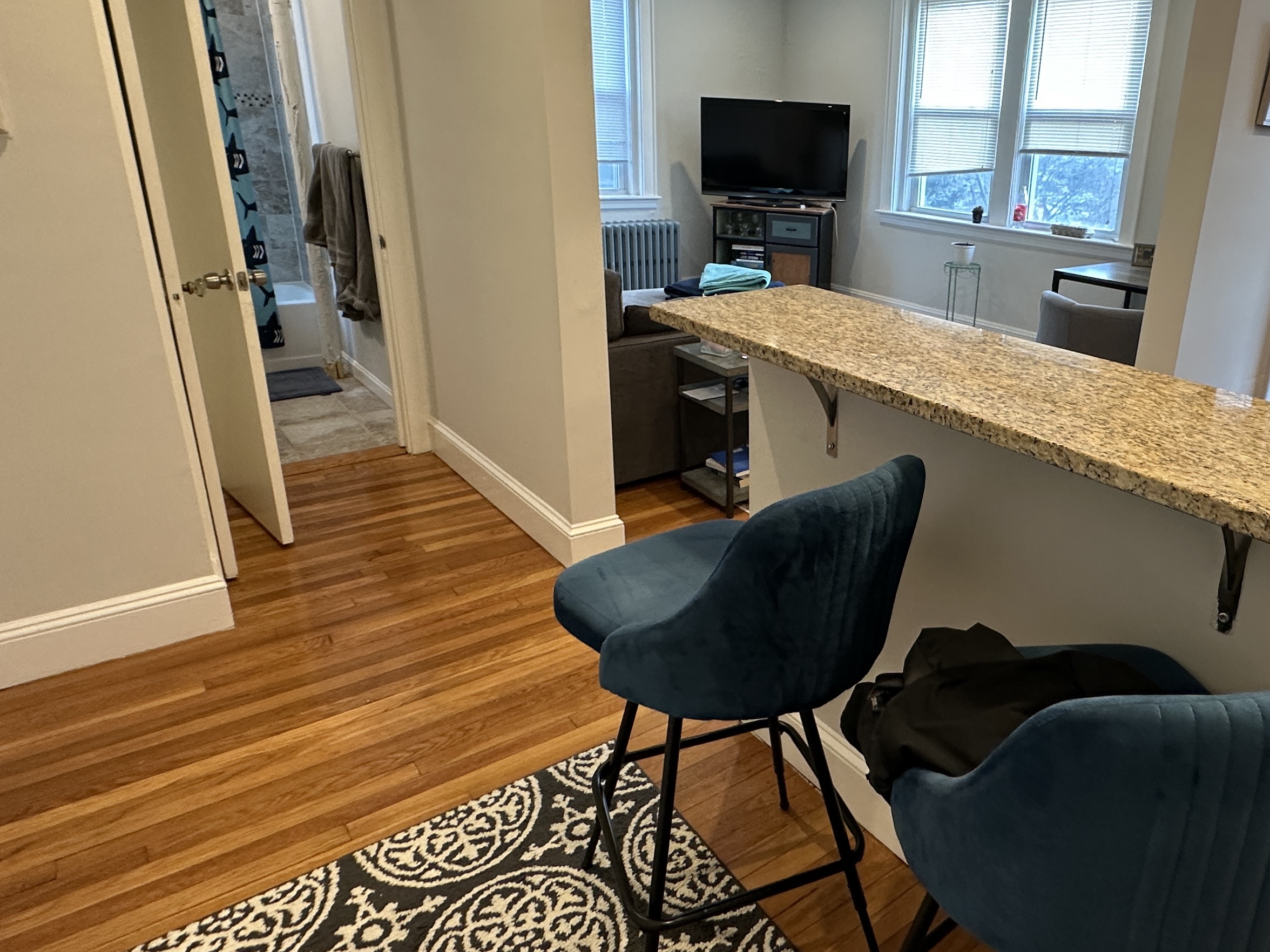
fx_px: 881
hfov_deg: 69.7
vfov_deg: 56.7
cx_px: 838
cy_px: 434
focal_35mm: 24
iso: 160
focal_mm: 2.22
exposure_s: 1/60
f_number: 2.2
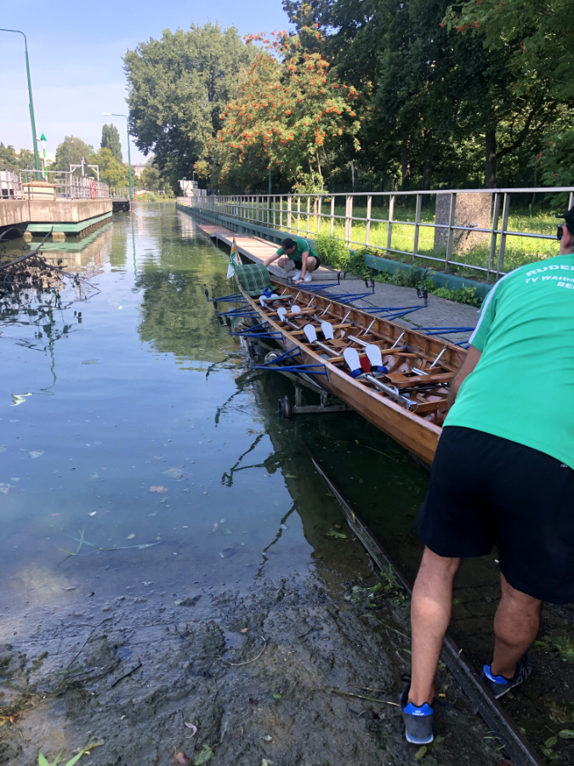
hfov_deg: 49.7
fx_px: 619
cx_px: 287
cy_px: 383
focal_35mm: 28
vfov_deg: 63.4
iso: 20
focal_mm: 4
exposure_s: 1/271
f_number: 1.8
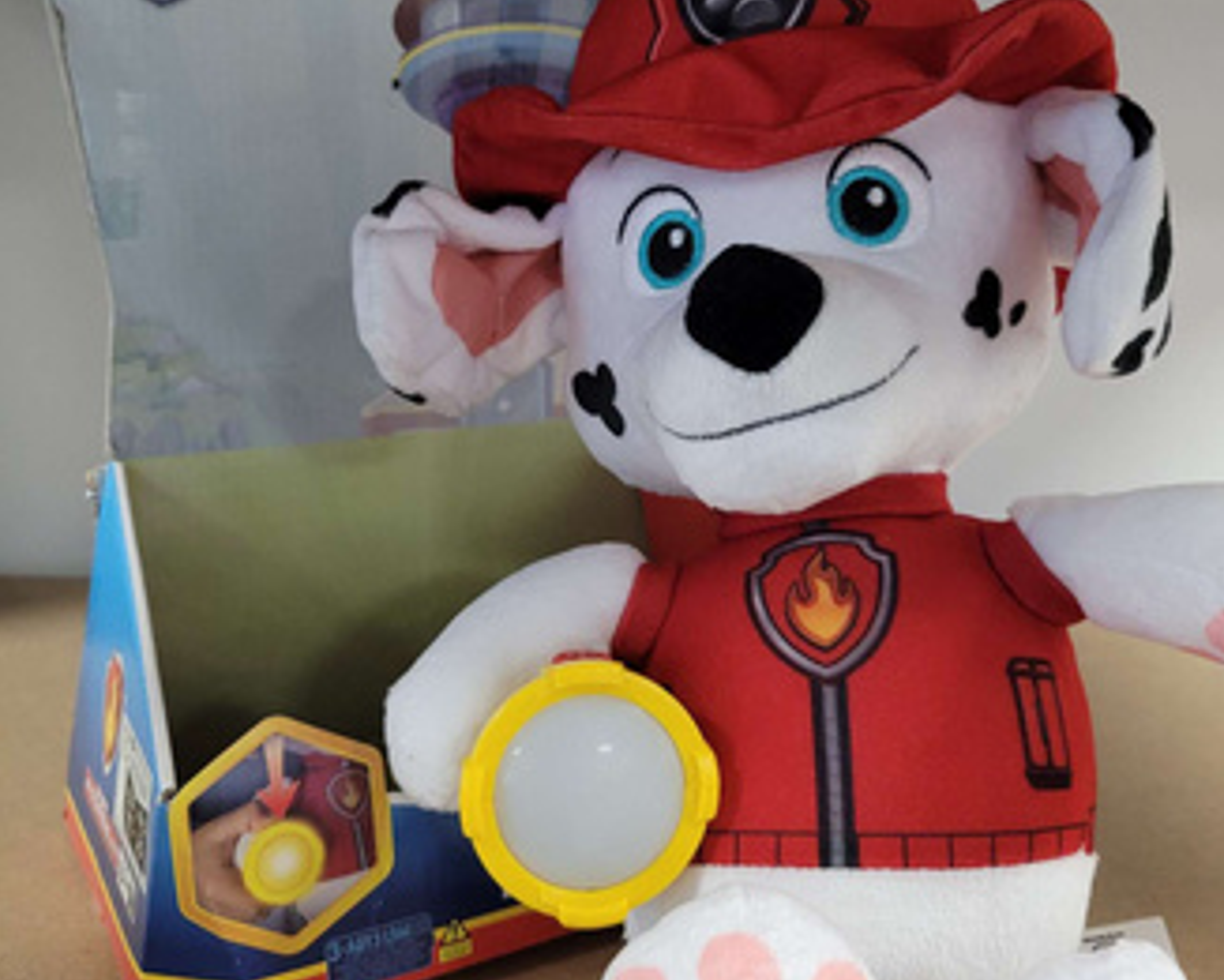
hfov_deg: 51.5
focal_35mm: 35
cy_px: 421
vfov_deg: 42.1
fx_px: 1268
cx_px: 631
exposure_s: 1/50
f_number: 1.8
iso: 250
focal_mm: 5.4
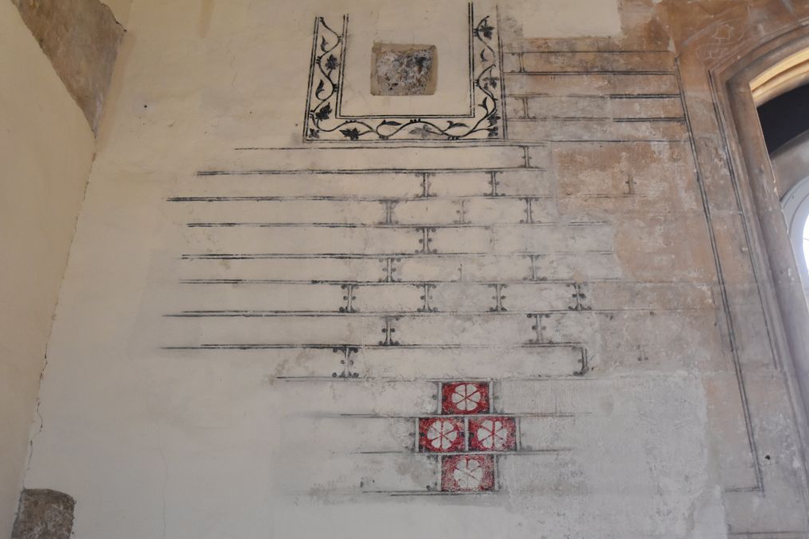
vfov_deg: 38.9
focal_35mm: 34
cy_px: 264
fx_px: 764
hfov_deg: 55.8
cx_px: 406
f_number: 4.5
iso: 1100
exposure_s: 1/60
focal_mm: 22
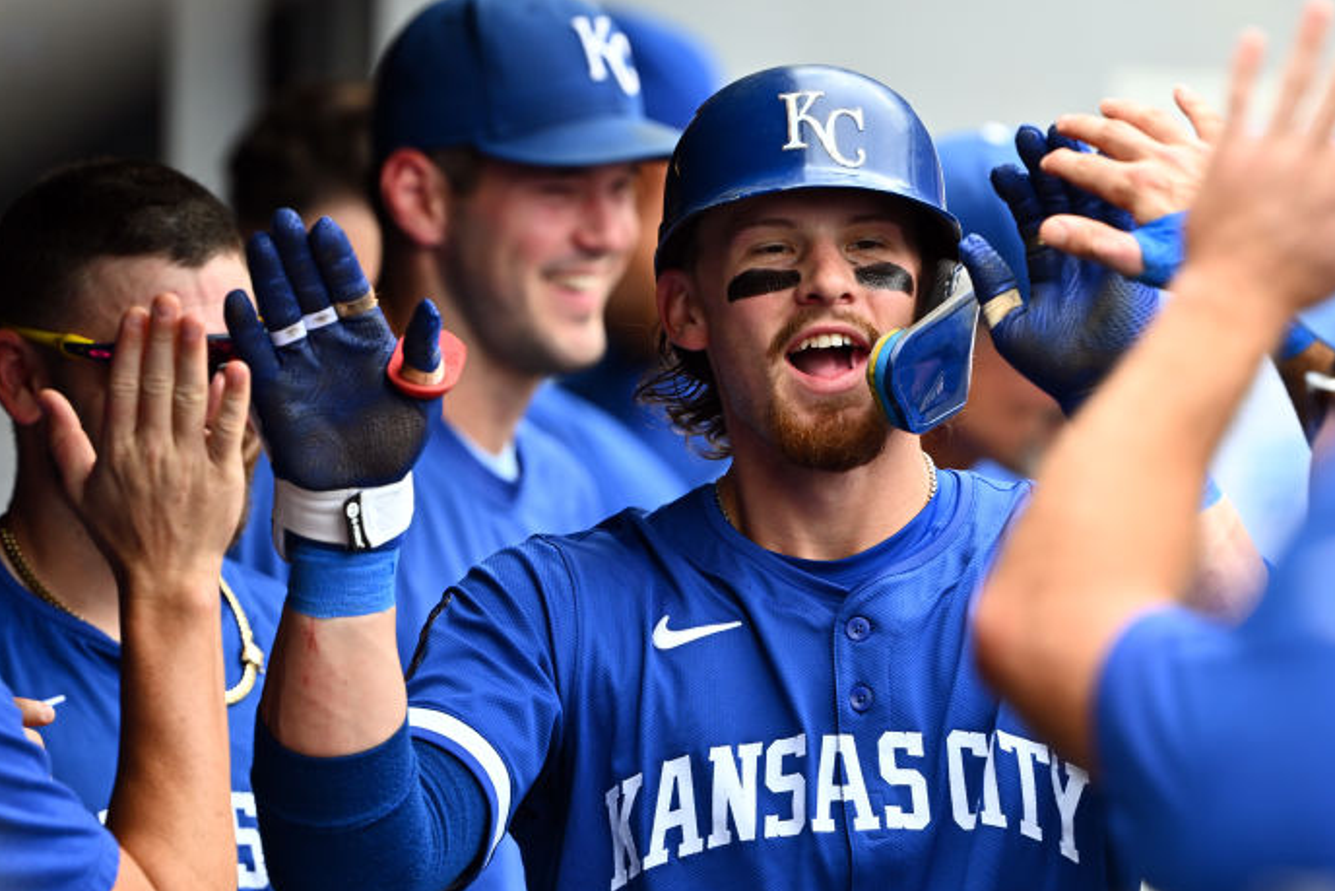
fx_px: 22068
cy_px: 659
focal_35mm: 595
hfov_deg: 3.5
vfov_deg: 2.3
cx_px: 642
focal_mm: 400
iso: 400
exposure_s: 1/1000
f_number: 4
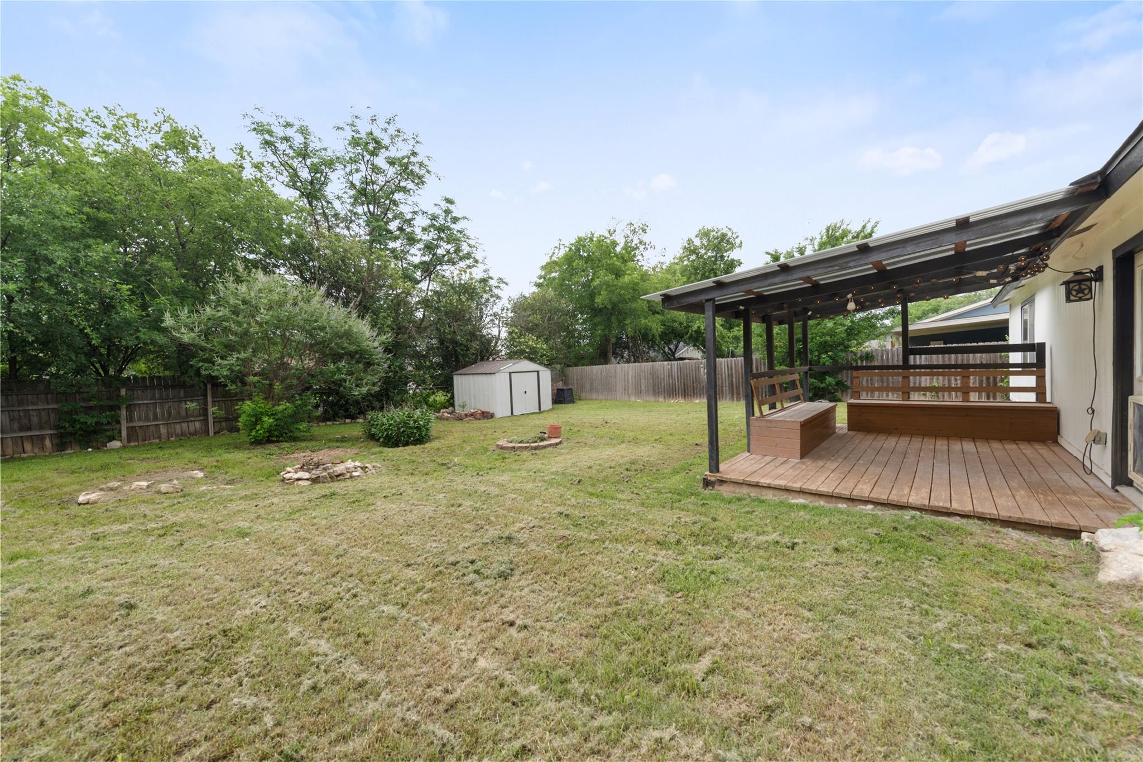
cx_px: 572
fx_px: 445
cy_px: 381
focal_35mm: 14
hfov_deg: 104.2
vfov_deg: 81.2
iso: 400
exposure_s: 1/200
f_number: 8
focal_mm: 14
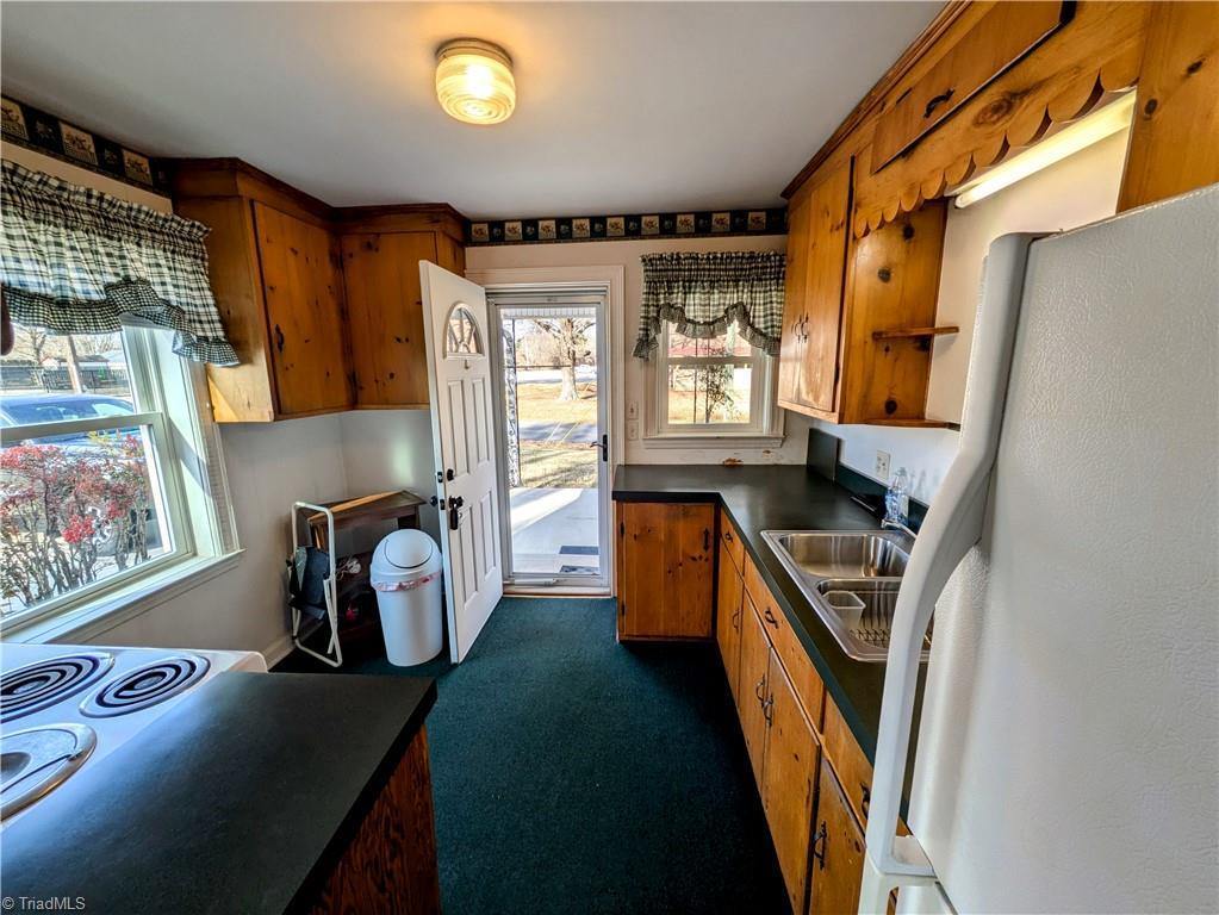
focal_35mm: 14
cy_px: 458
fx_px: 493
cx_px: 610
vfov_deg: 85.7
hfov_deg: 102.0
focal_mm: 1.83
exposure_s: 1/229
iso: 44
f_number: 2.2
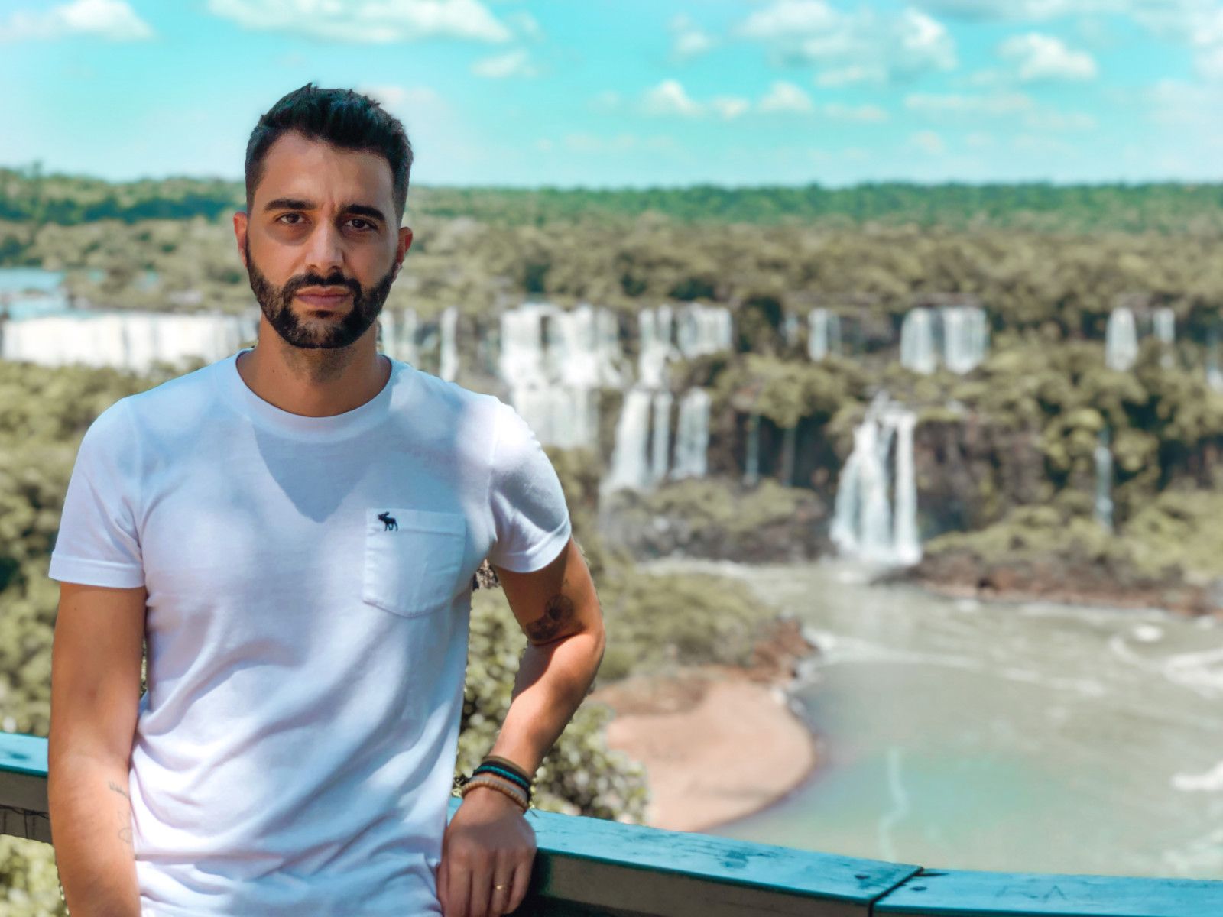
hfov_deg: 36.8
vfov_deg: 28.0
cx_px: 612
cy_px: 458
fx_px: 1837
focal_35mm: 52
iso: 16
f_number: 2.4
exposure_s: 1/850
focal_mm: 6
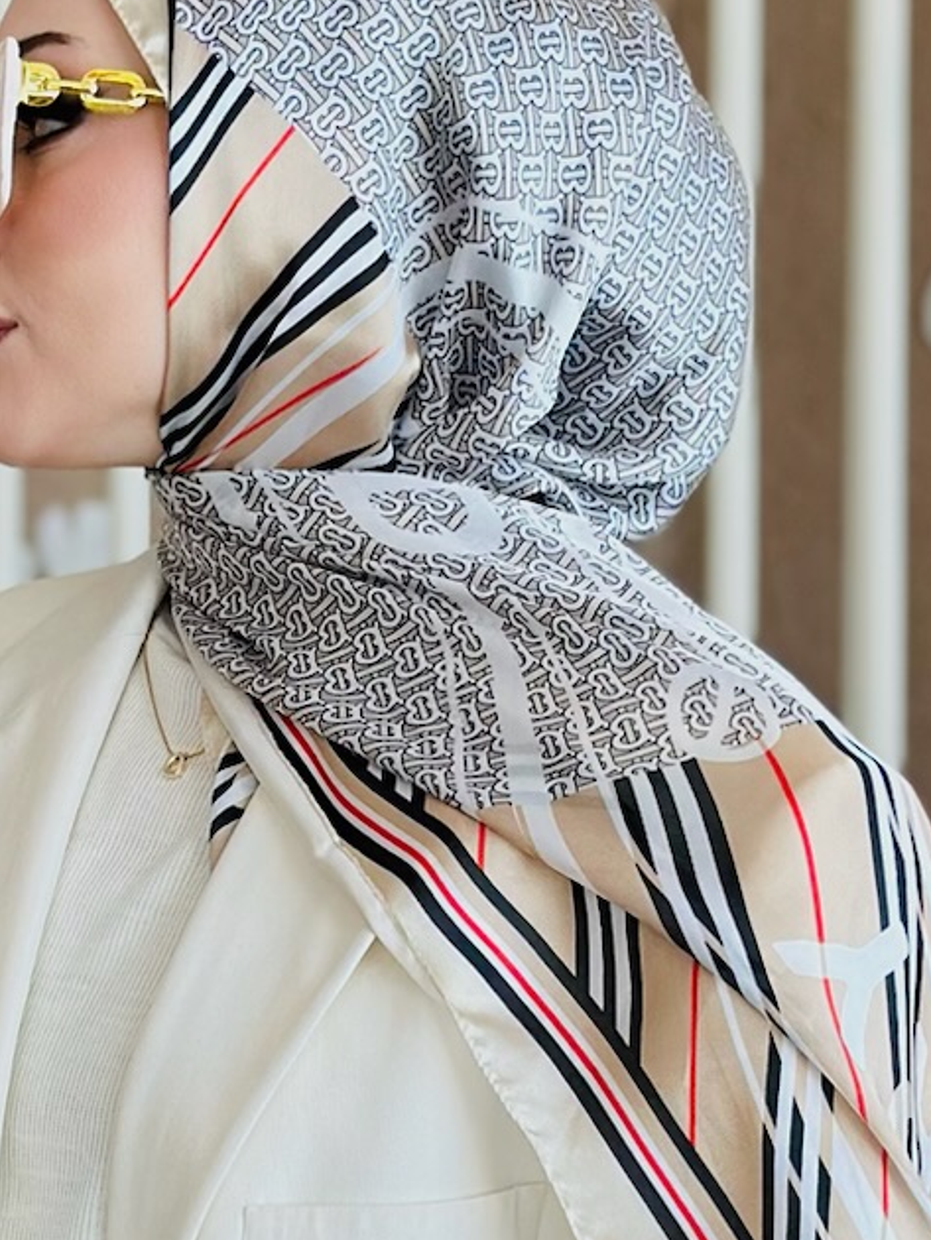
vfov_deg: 12.6
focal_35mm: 156
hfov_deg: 9.5
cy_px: 850
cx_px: 313
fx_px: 5590
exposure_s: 1/168
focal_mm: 6.86
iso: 64
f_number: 1.78
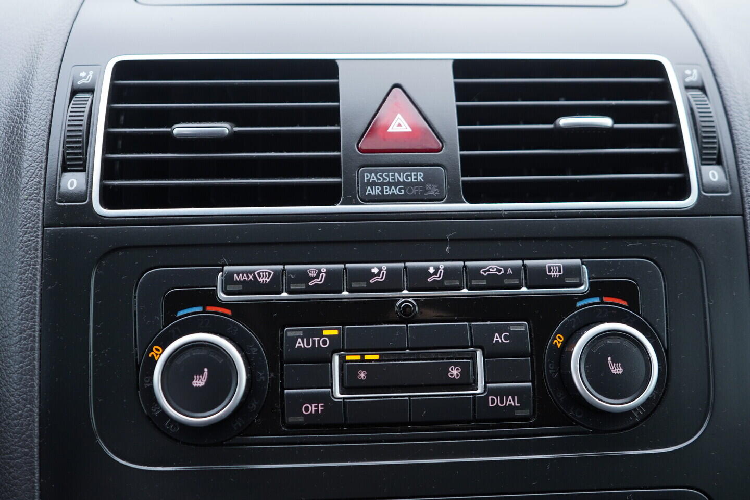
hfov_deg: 53.1
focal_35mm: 36
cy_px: 250
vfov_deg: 36.9
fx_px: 750
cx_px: 375
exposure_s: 1/40
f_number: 2.8
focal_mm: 24
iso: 250
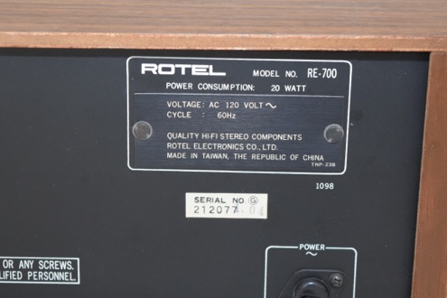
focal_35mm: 107
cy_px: 158
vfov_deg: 12.8
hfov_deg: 19.2
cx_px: 226
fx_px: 1324
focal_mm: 55
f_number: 5.6
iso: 1600
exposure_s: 1/125
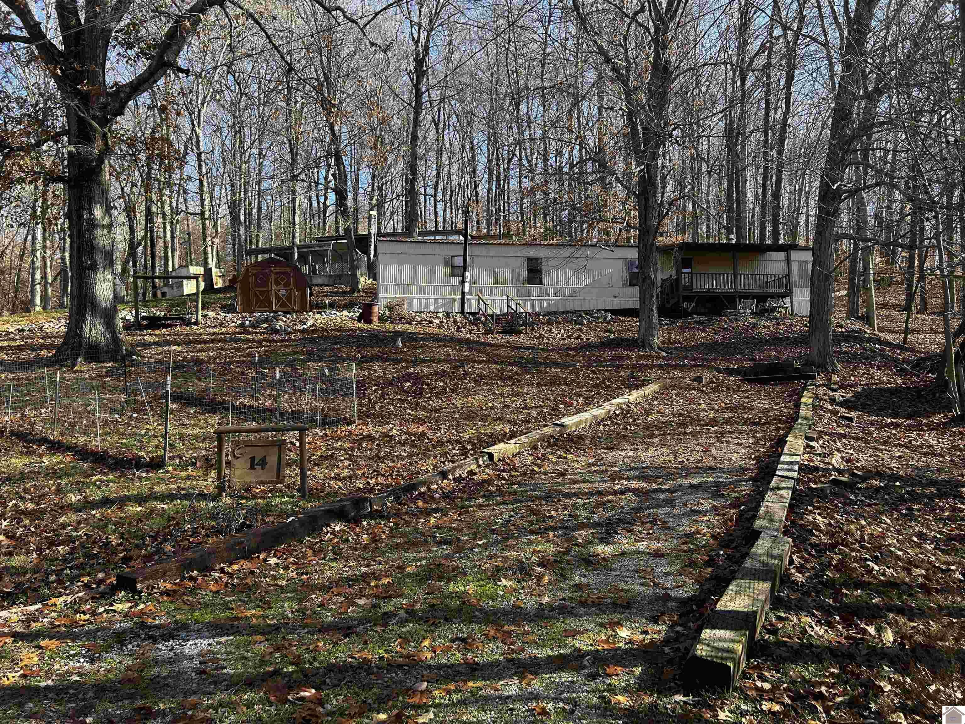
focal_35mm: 26
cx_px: 482
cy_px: 362
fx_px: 725
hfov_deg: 67.3
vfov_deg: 53.1
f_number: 1.5
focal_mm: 5.7
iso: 50
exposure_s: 1/733
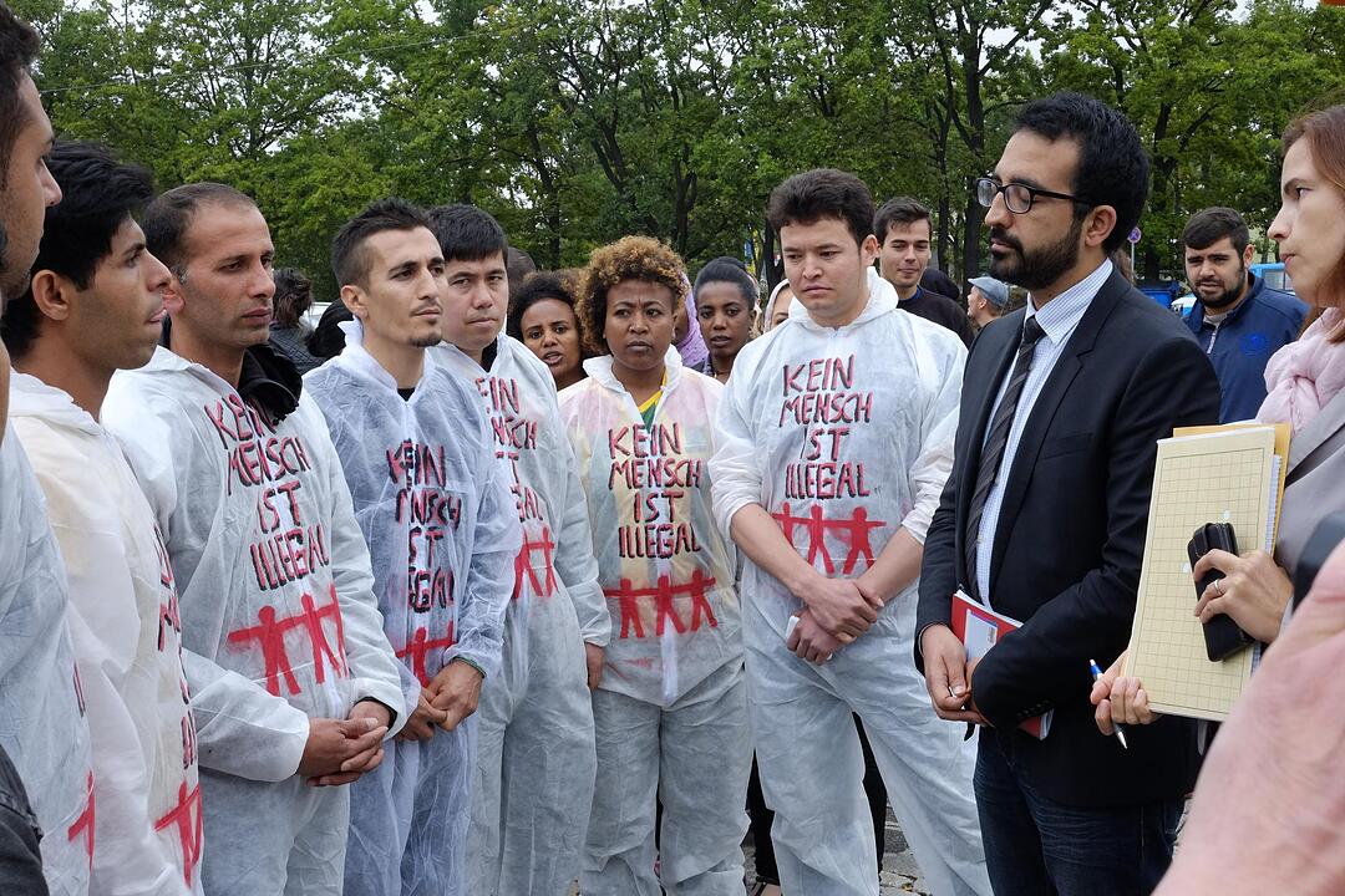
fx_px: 1532
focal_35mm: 41
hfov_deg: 47.4
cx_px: 672
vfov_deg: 32.6
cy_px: 448
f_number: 13
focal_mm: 27
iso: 1250
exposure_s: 1/60
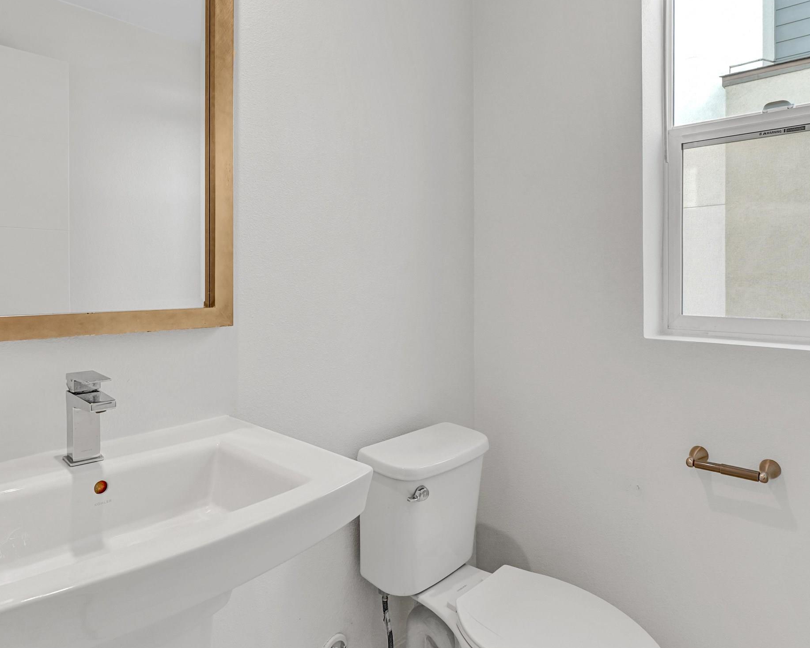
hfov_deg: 75.0
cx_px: 413
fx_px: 528
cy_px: 280
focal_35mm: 22
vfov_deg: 62.9
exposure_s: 1/80
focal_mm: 14
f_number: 8
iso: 640
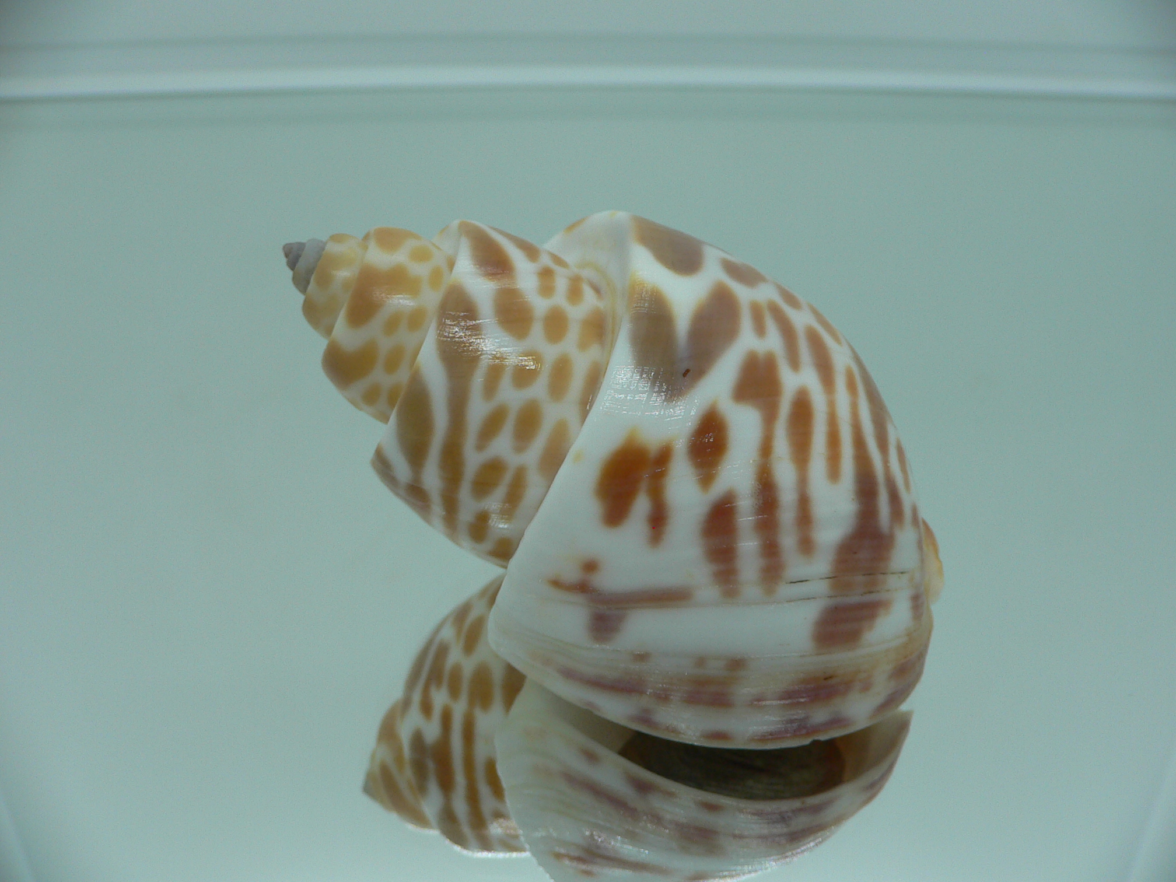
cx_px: 588
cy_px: 441
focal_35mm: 35
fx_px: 1189
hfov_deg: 52.6
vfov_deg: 40.7
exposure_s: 1/60
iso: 80
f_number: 2.8
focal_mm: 4.6
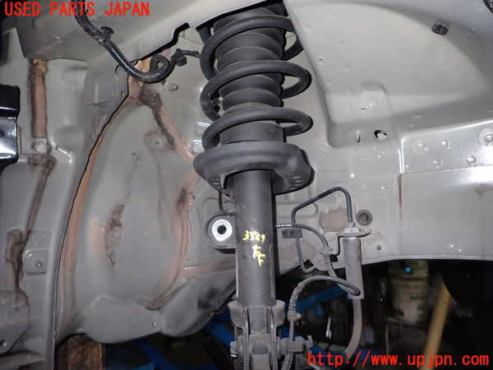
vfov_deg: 54.9
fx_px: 356
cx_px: 246
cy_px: 185
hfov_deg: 69.4
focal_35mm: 25
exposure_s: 1/30
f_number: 5.6
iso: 400
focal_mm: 4.5
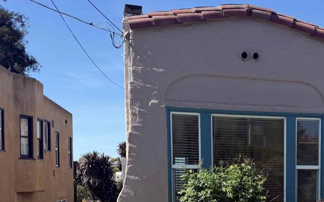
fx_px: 432
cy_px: 198
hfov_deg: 39.1
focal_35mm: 49
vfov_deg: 25.2
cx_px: 270
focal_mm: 6.76
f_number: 1.78
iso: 80
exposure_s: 1/3145
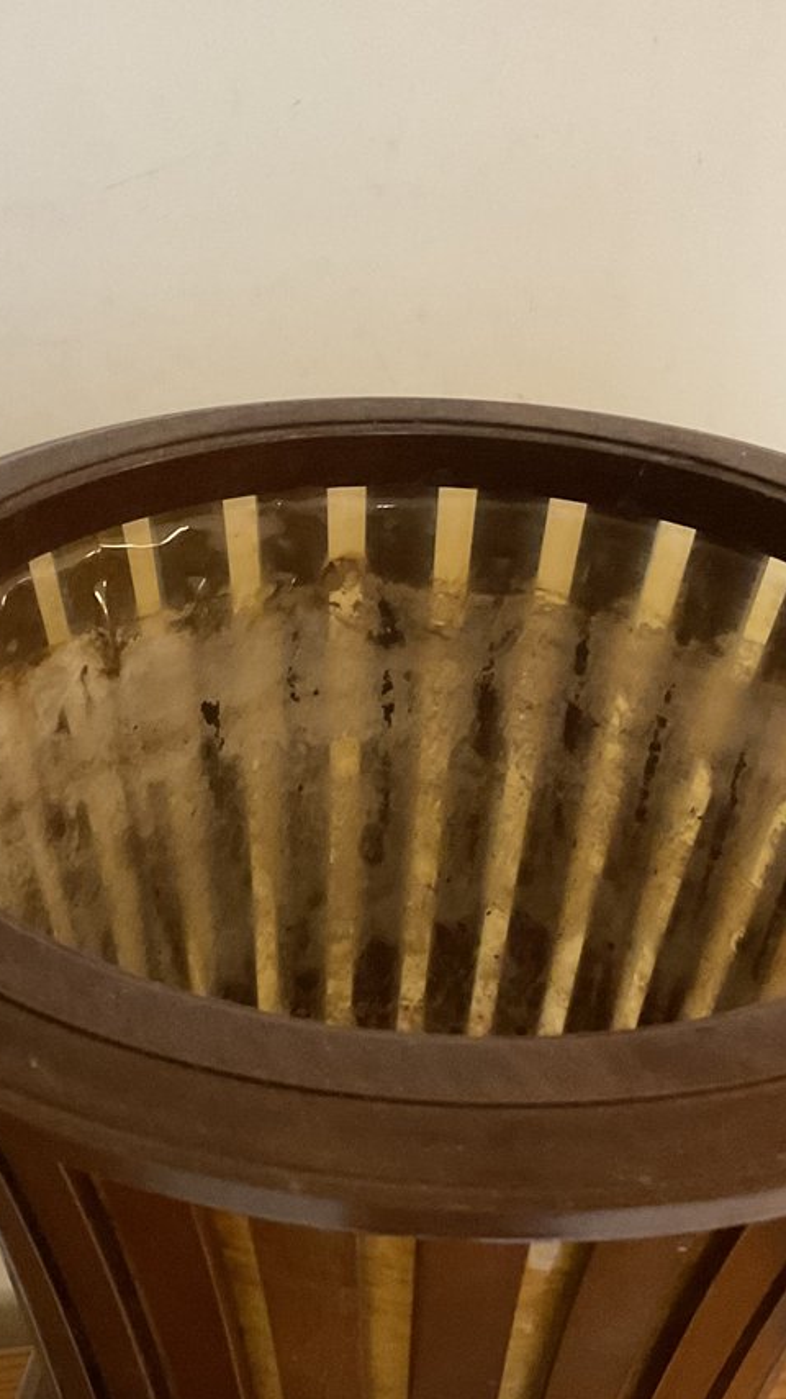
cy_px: 851
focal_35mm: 56
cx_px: 271
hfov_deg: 21.4
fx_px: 2076
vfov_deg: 37.1
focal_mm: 3
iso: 320
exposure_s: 1/40
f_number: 1.8
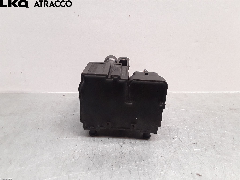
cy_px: 90
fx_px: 194
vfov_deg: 49.7
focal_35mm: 28
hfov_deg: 63.4
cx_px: 120
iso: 100
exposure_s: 1/100
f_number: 1.9
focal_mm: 2.91
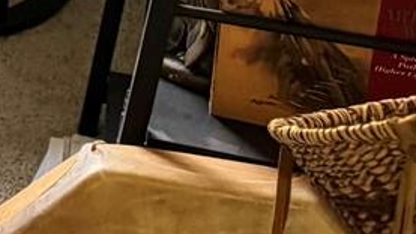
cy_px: -508
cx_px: -766
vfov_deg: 5.8
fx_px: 2130
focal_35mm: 193
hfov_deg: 9.2
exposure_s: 1/60
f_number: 1.78
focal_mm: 6.76
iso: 320
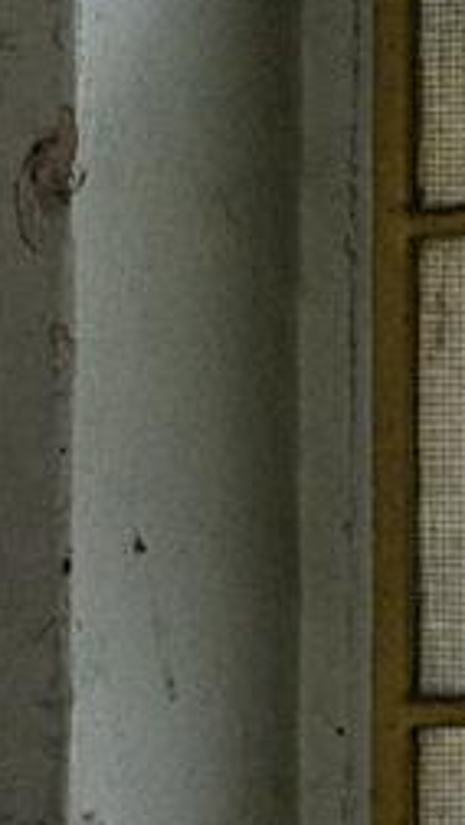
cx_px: 1161
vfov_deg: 11.9
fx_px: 3967
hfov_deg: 6.4
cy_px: 252
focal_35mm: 181
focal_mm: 27
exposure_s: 1/125
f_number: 5.6
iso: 1250
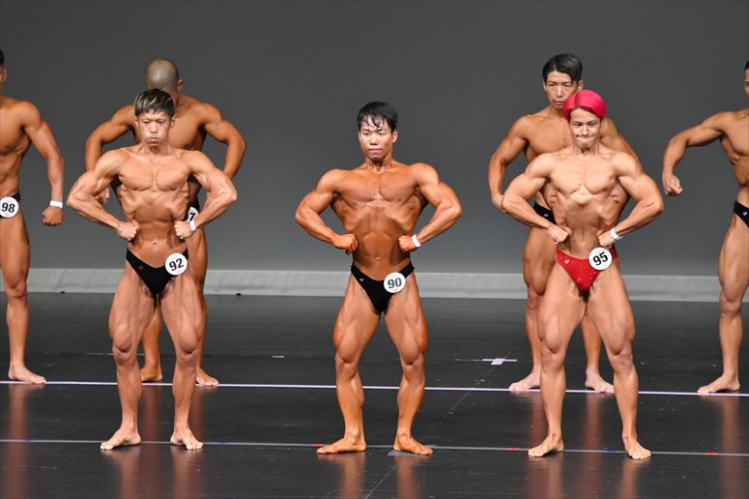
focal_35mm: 300
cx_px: 374
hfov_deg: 6.9
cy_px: 250
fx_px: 6239
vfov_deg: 4.6
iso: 5000
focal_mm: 200
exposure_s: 1/400
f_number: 5.6
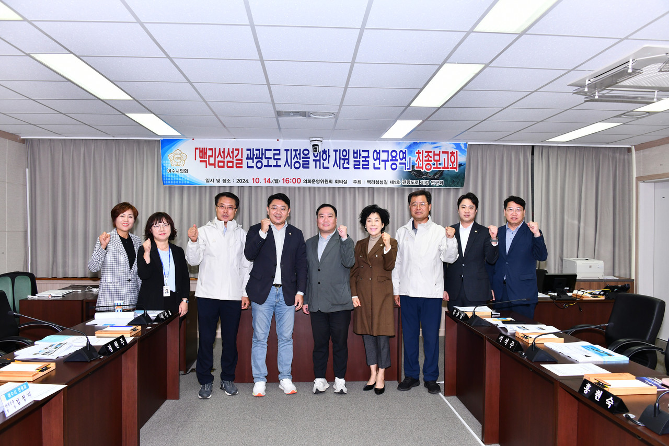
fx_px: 520
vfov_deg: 46.4
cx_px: 334
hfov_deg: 65.5
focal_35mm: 28
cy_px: 223
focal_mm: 28
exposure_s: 1/160
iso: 1000
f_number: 7.1
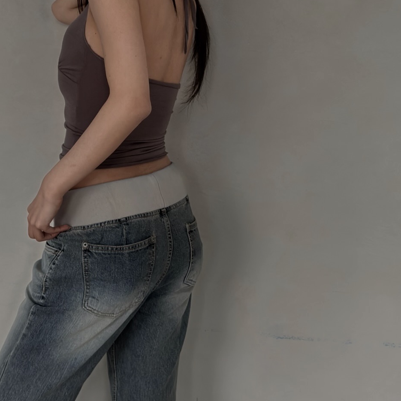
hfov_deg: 28.4
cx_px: 125
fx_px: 786
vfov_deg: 28.2
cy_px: 100
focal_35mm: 60
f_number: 1.78
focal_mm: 6.76
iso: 100
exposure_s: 1/86
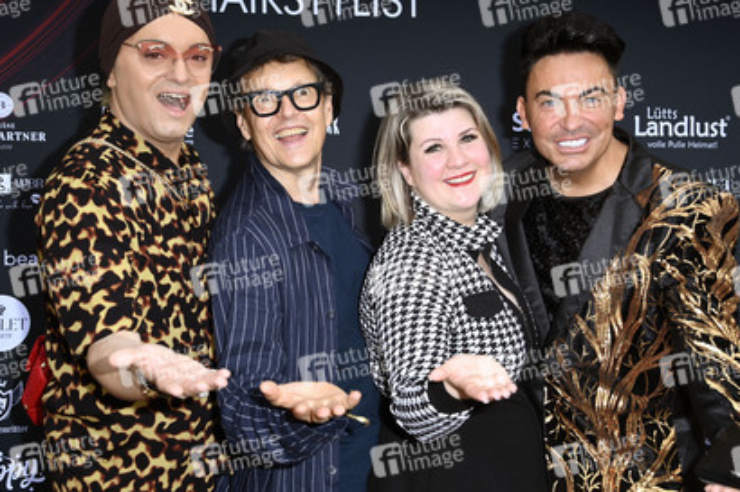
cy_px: 231
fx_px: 1130
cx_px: 369
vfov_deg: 24.6
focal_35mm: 55
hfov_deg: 36.3
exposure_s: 1/200
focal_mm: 50
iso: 320
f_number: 5.6
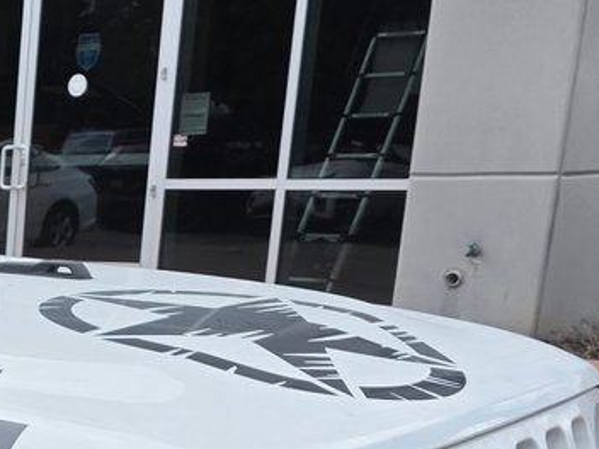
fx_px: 1713
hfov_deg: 16.3
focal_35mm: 99
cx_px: -515
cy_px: 690
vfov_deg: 13.9
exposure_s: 1/4057
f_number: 1.7
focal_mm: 6.3
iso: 80
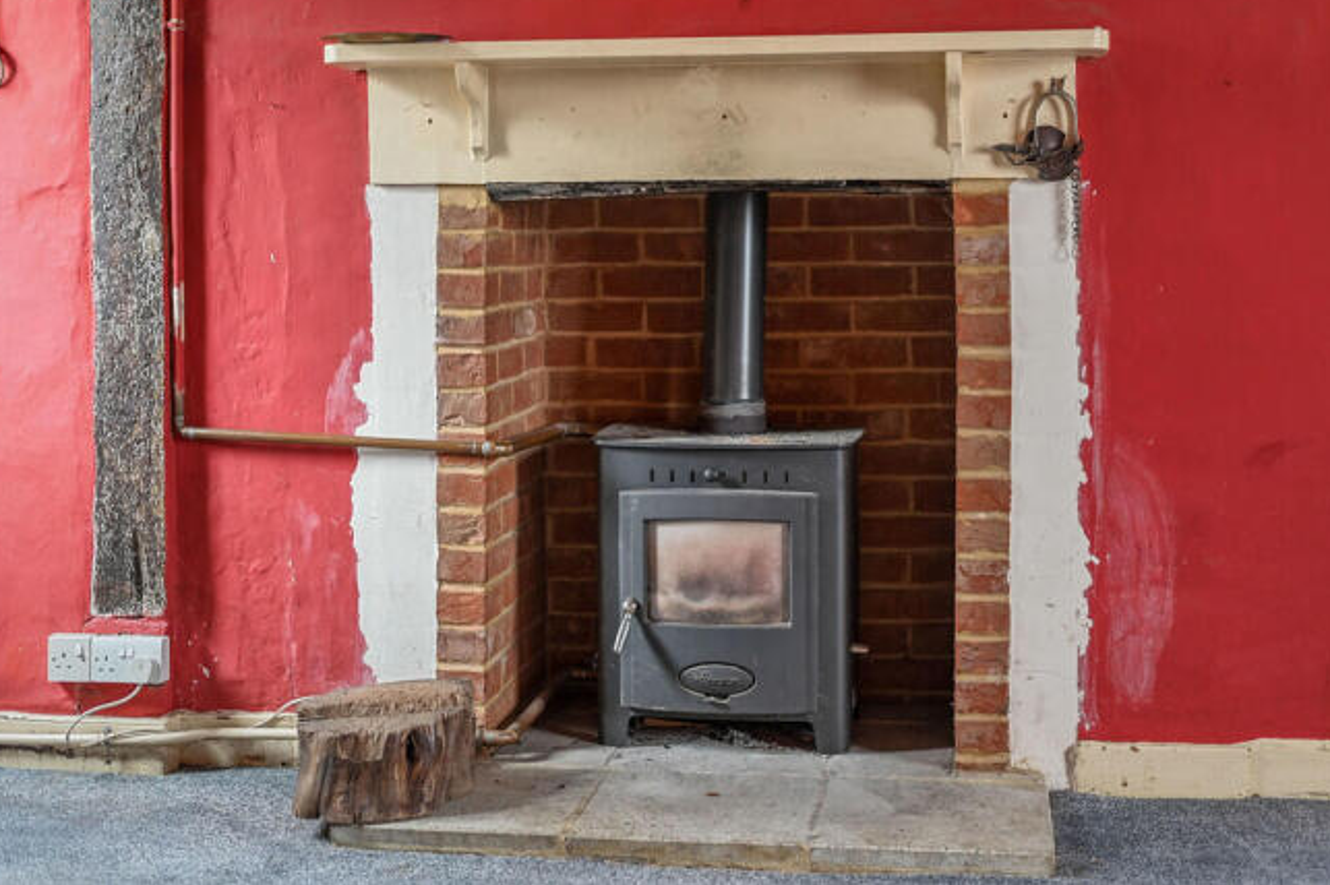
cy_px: 436
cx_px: 664
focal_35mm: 51
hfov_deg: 38.9
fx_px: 1883
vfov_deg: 26.5
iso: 400
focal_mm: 50
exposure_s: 1.6
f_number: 1.8
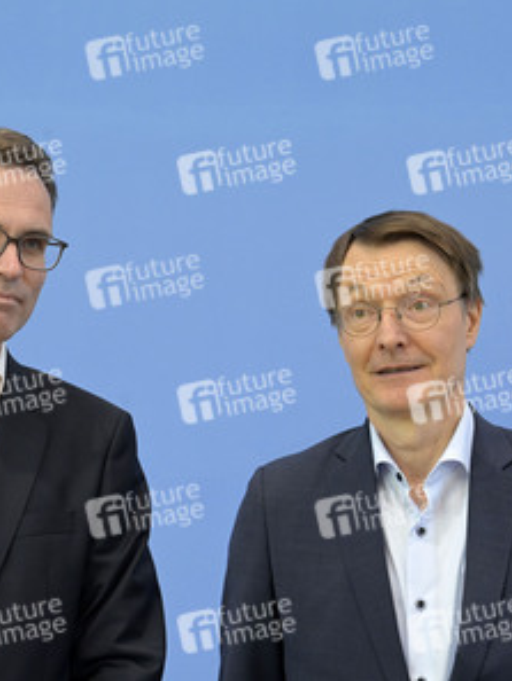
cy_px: 339
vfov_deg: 26.7
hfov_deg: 20.1
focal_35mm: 73
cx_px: 176
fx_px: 1439
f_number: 5.6
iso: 4000
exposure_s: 1/400
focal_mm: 50
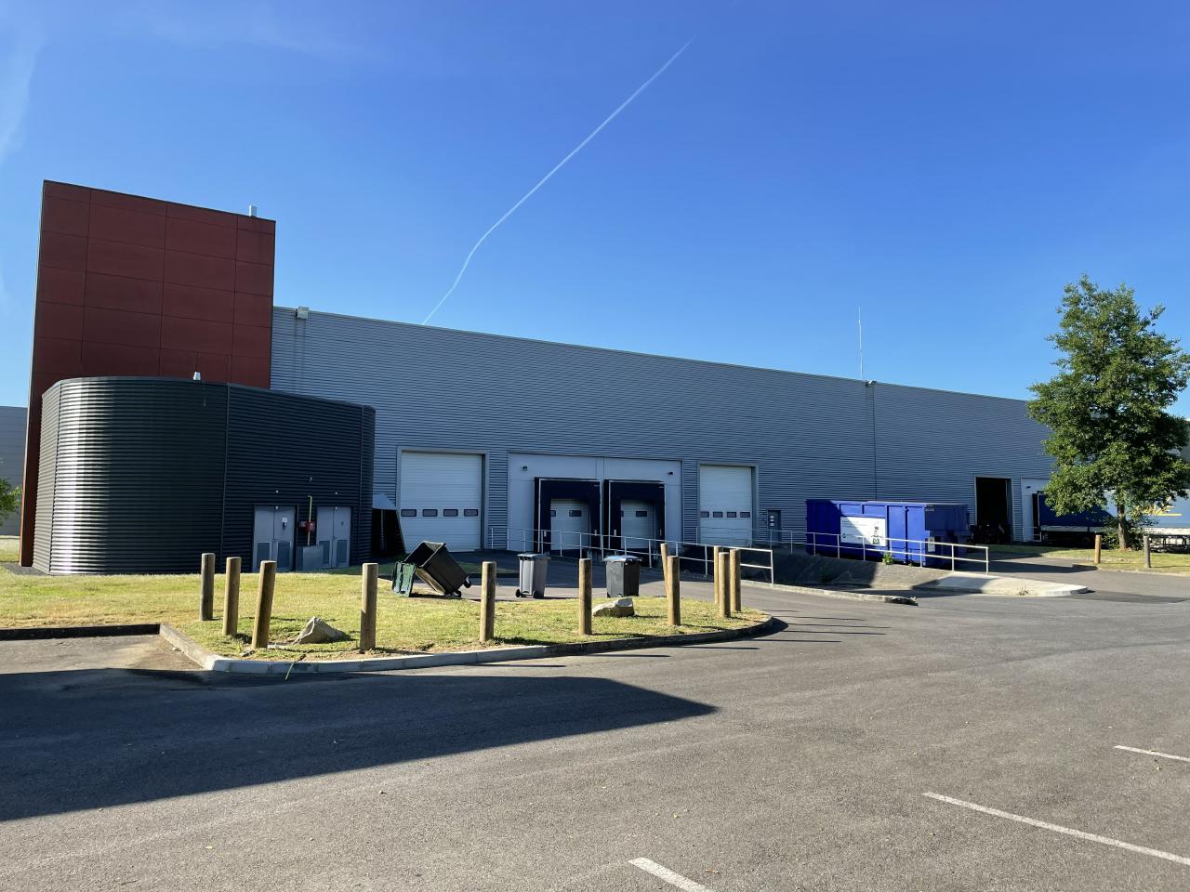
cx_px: 595
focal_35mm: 26
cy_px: 446
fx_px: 894
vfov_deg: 53.1
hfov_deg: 67.3
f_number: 1.6
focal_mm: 4.2
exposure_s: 1/1984
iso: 32
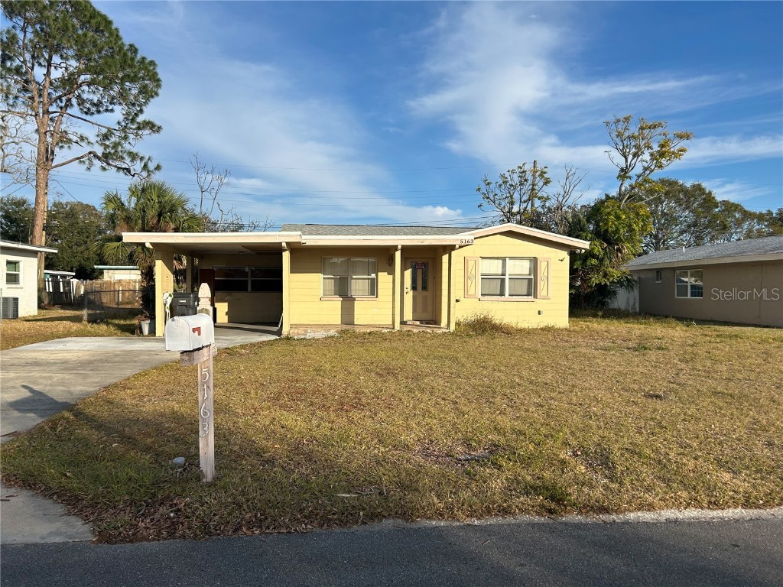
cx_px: 392
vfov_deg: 53.1
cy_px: 294
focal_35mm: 26
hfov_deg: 67.3
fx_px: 588
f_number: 1.5
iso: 50
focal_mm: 5.7
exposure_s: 1/4831
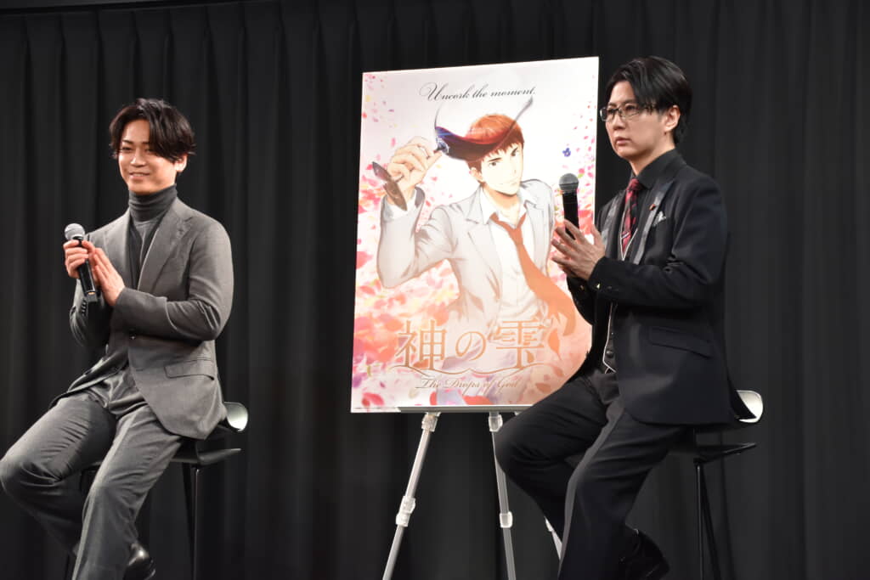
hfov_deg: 26.0
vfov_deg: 17.5
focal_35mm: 78
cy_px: 290
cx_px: 435
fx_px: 1885
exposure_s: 1/100
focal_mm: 52
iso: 800
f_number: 5
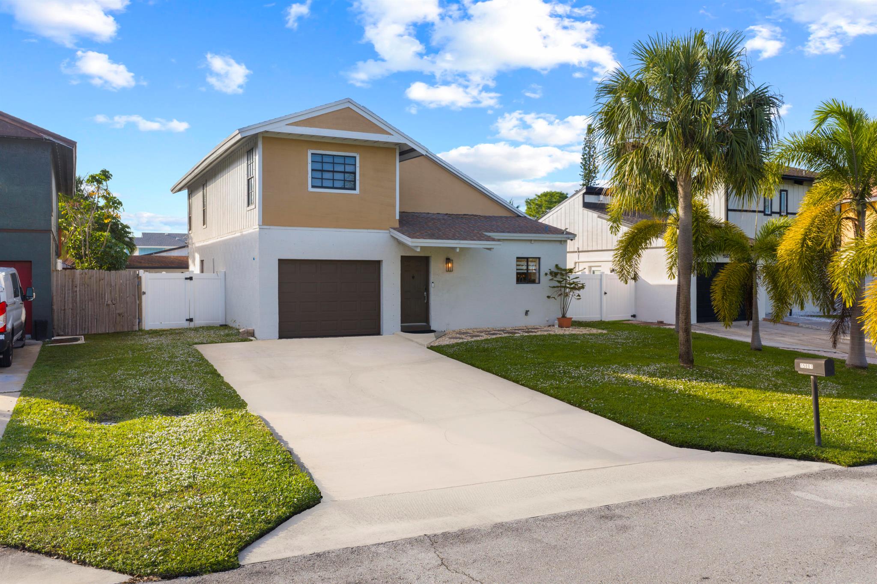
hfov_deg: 65.5
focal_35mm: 28
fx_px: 682
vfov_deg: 46.4
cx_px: 438
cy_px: 292
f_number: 5
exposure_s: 1/100
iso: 100
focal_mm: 14.45
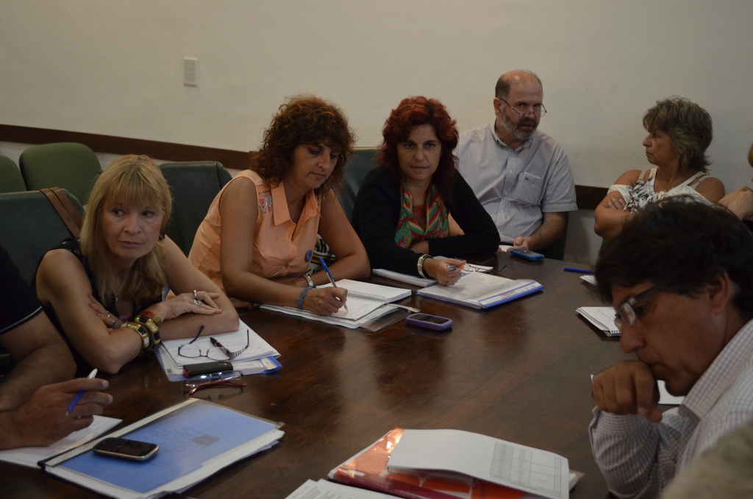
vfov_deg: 27.9
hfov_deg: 41.2
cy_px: 250
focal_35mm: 48
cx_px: 376
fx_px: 1002
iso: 1400
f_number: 4.8
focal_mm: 32
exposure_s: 1/30
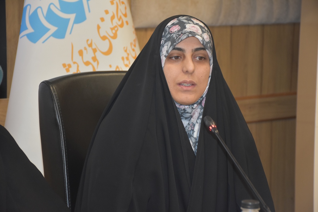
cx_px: 159
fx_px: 994
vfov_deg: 12.2
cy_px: 106
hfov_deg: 18.2
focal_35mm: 112
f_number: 5
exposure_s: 1/60
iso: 1100
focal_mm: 75
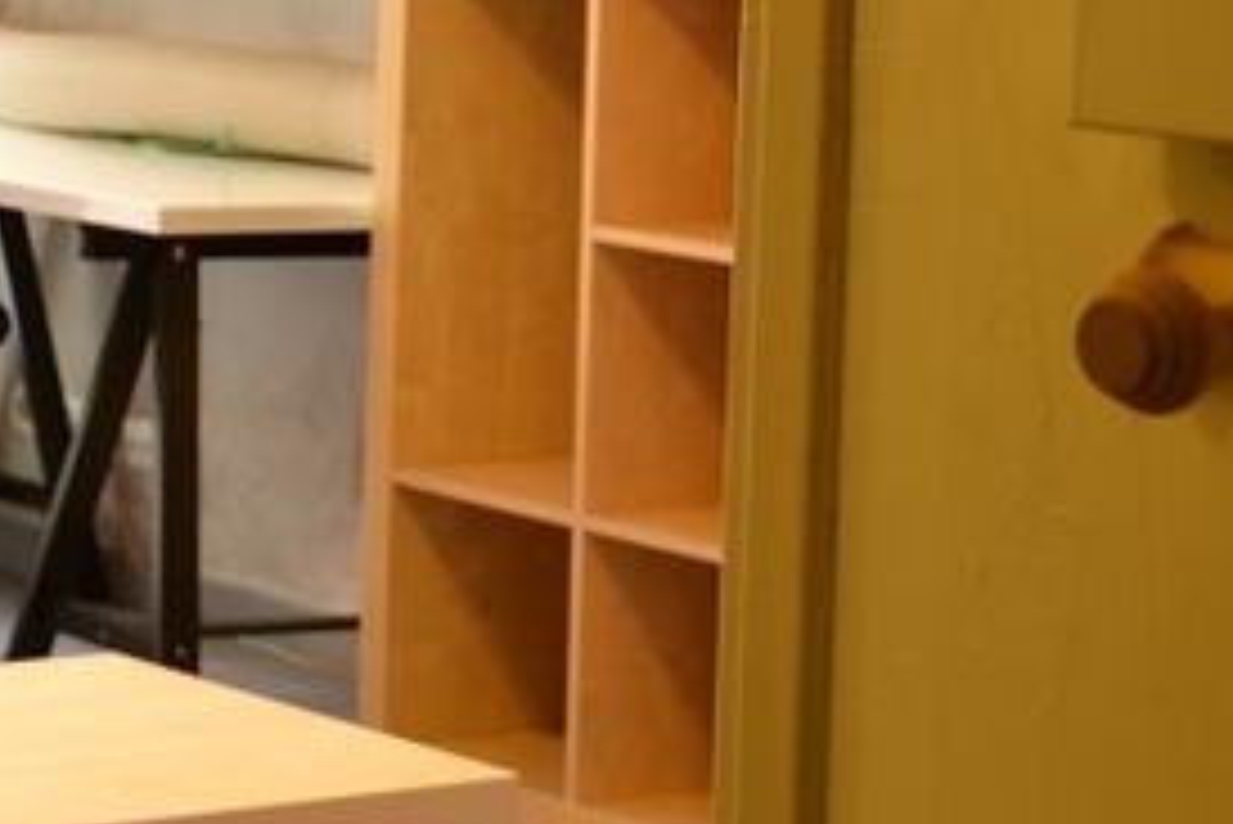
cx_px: -644
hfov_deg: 14.0
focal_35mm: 137
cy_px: -304
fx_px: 4688
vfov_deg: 9.8
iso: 100
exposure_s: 1/2
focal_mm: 25
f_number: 4
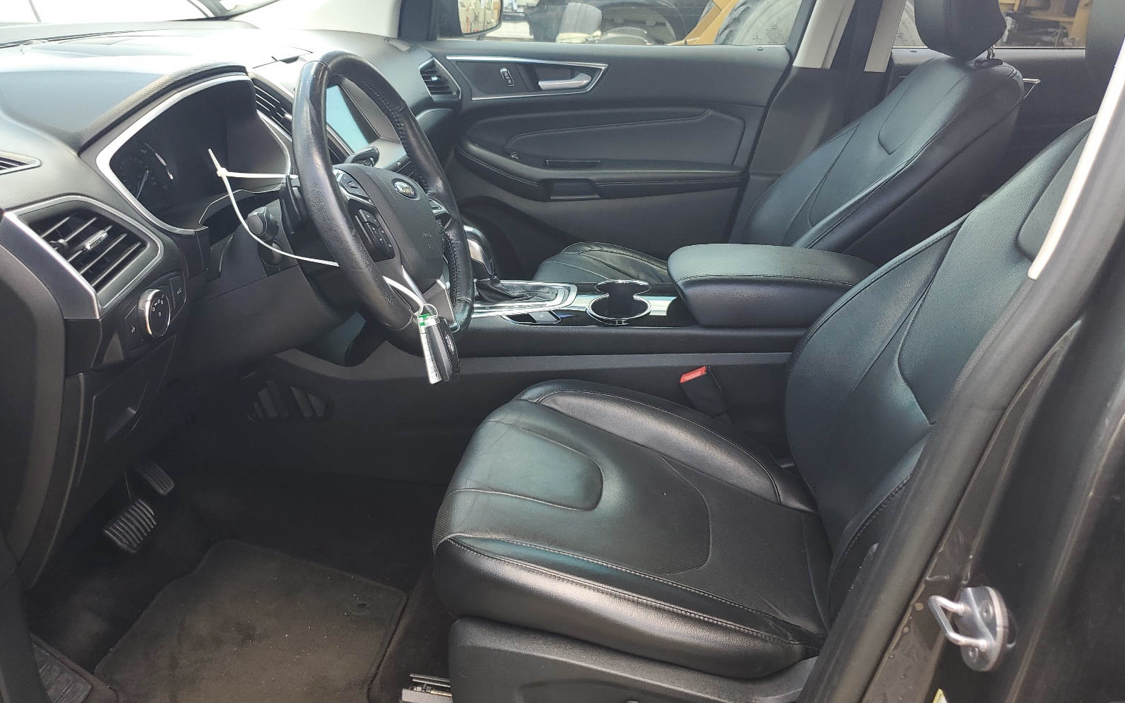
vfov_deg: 44.5
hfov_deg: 66.5
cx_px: 556
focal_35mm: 28
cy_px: 345
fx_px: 858
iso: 50
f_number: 1.5
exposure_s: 1/156
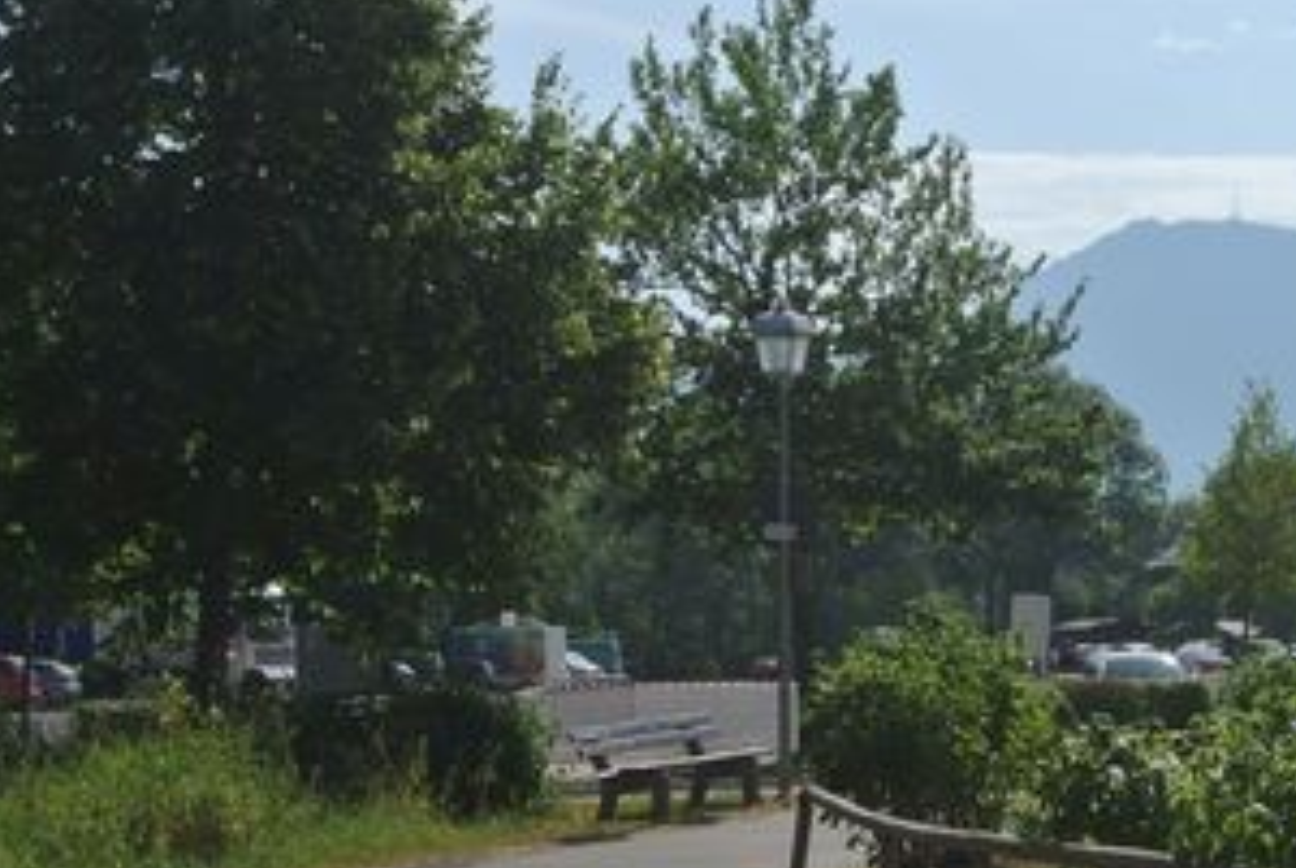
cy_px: 687
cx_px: 1292
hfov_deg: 20.5
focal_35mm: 96
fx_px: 3461
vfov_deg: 14.2
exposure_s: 1/640
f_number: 6.3
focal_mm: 16.9
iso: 100
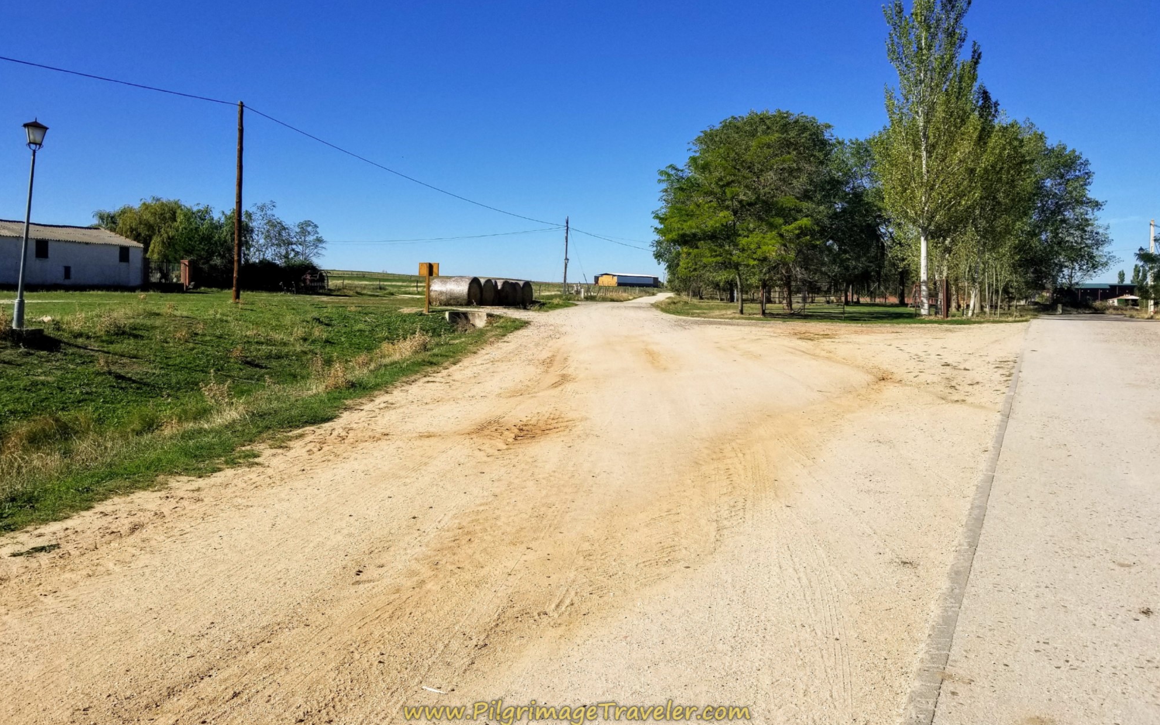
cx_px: 577
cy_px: 291
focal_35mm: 28
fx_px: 885
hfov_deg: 66.5
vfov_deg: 44.3
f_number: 1.7
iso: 50
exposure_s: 1/4240
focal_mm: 4.3
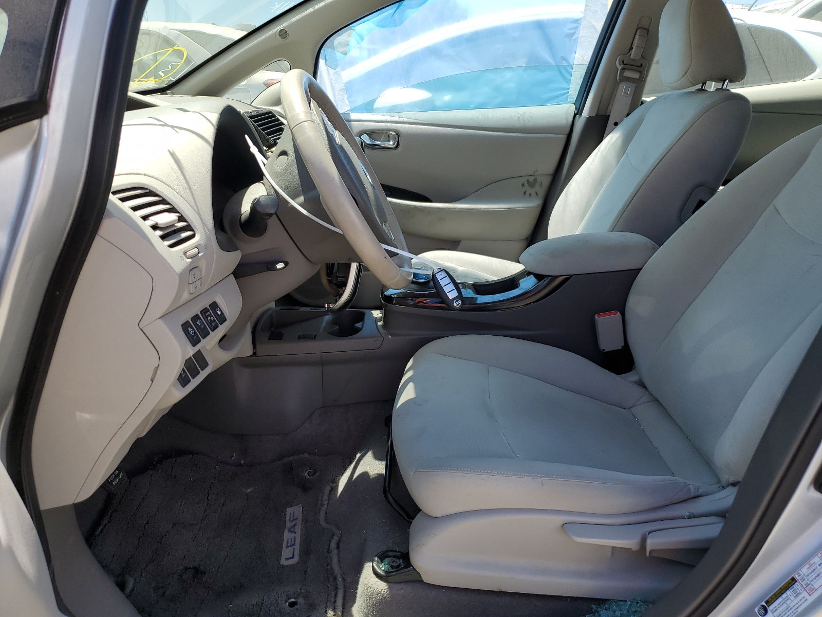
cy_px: 308
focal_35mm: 26
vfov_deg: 53.1
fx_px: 617
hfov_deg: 67.3
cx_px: 411
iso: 50
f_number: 1.5
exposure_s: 1/1111
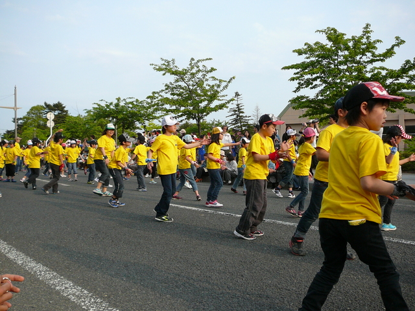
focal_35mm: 35
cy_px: 156
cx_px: 208
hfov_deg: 52.6
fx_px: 420
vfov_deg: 40.7
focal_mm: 5.2
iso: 100
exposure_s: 1/640
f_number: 2.8
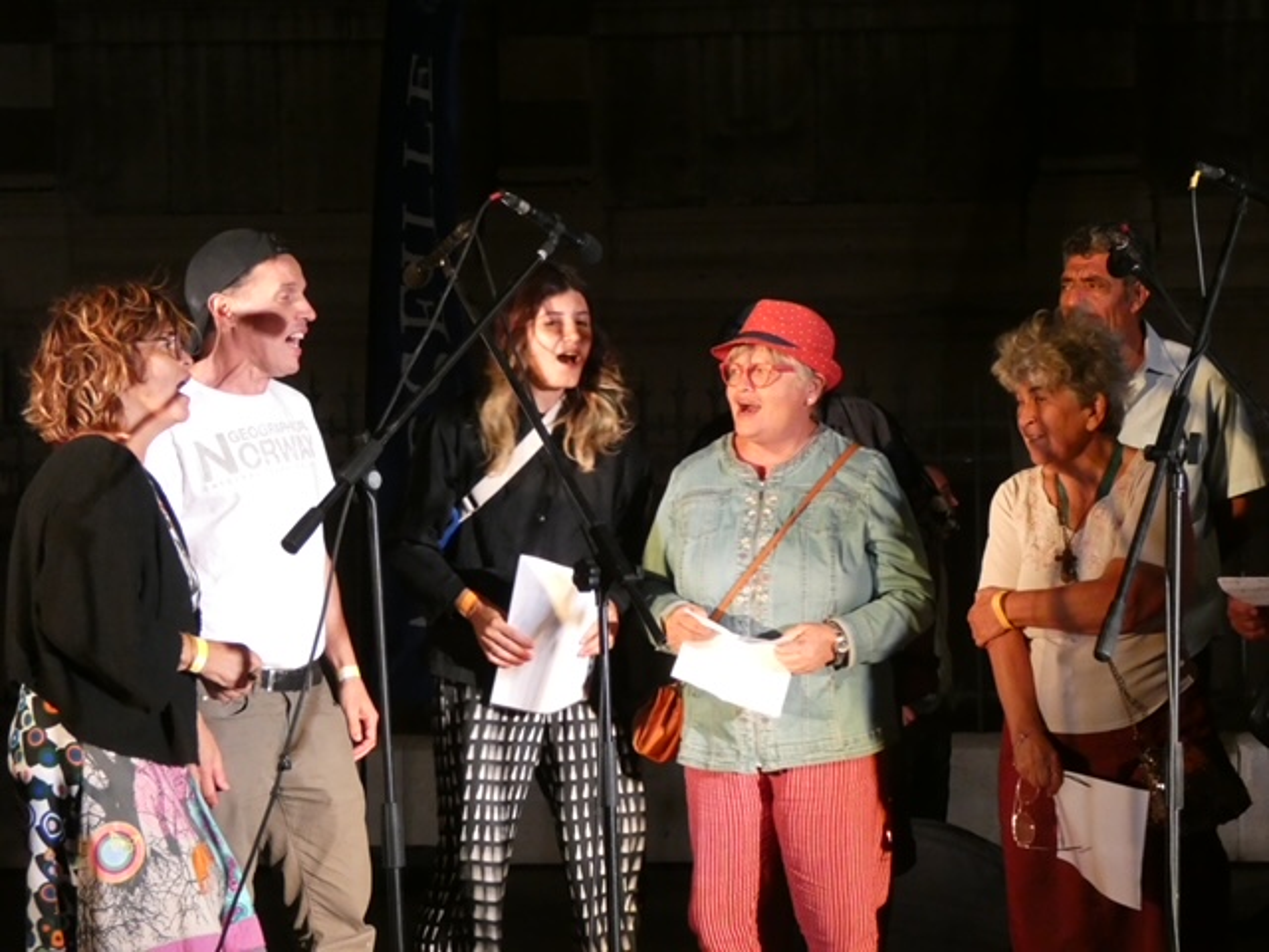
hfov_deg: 27.8
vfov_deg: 21.0
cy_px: 476
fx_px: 2566
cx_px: 634
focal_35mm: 70
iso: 800
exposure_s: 1/80
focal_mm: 12.5
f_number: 4.3
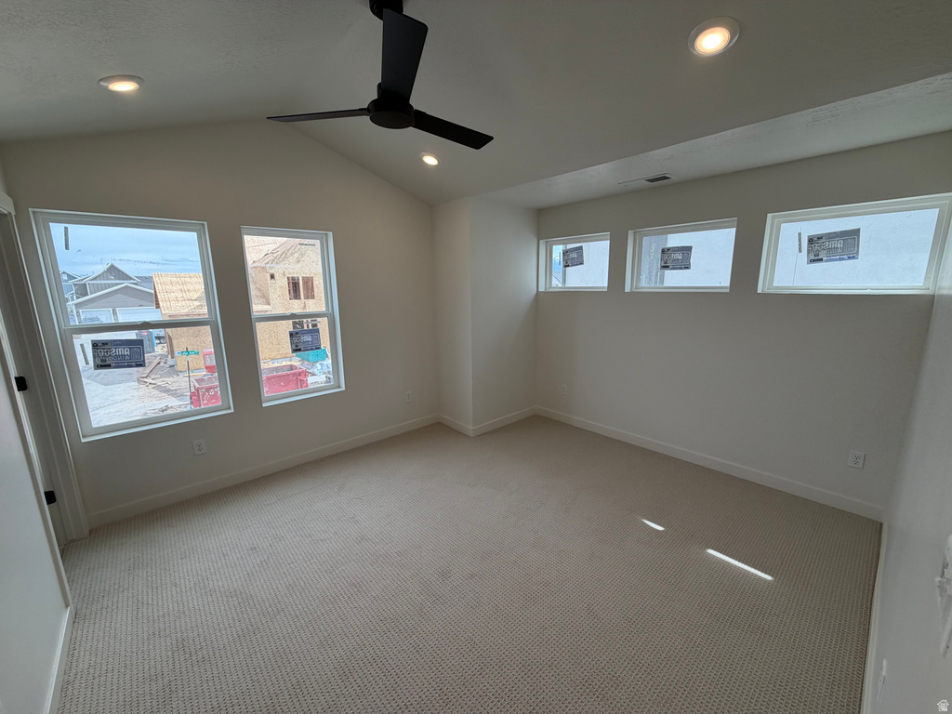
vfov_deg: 85.7
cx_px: 476
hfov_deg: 102.1
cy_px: 357
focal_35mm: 14
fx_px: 385
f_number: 2.2
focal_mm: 2.22
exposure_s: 1/189
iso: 50
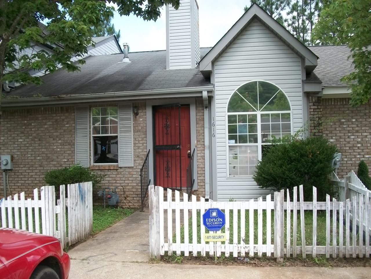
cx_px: 186
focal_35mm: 32
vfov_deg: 44.2
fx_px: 343
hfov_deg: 56.8
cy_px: 140
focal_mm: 5.7
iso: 80
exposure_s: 1/320
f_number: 2.9
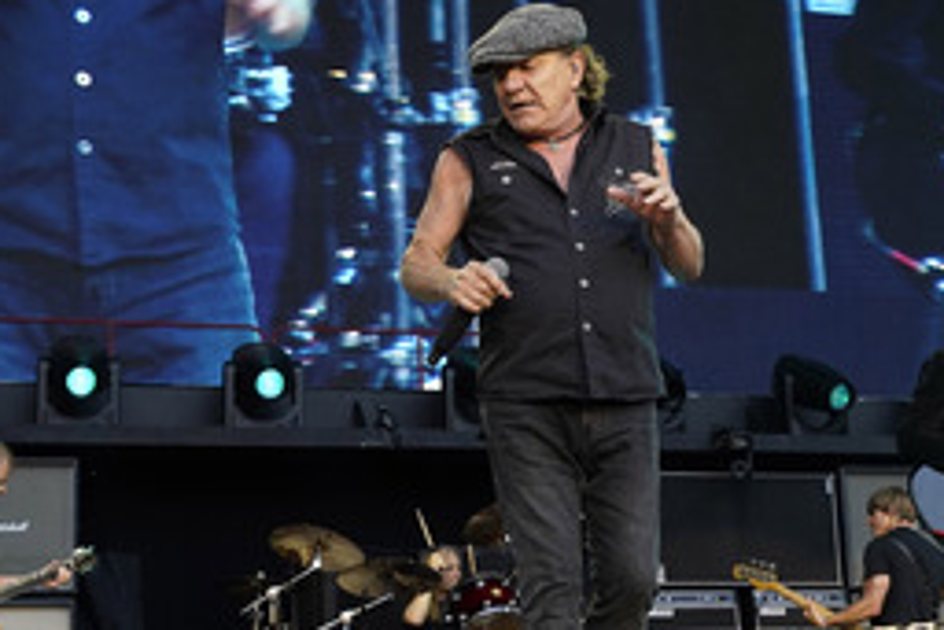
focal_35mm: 74
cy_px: 151
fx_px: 1941
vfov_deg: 18.3
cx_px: 544
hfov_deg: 27.3
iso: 1600
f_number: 5
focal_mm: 42
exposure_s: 1/400
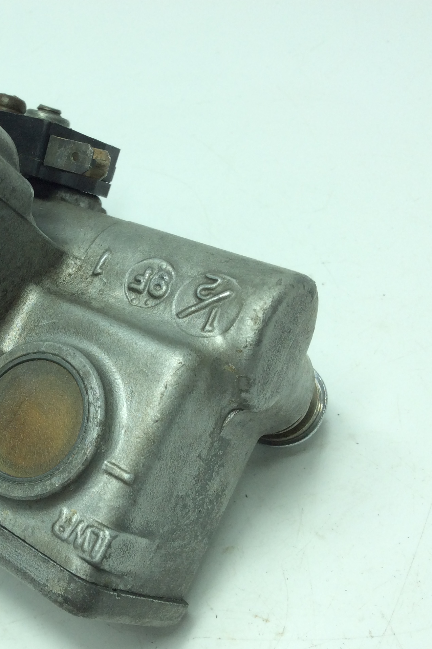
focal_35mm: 45
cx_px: 33
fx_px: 810
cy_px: 326
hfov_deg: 28.6
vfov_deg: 43.6
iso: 32
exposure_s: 1/362
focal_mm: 3.3
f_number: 2.4
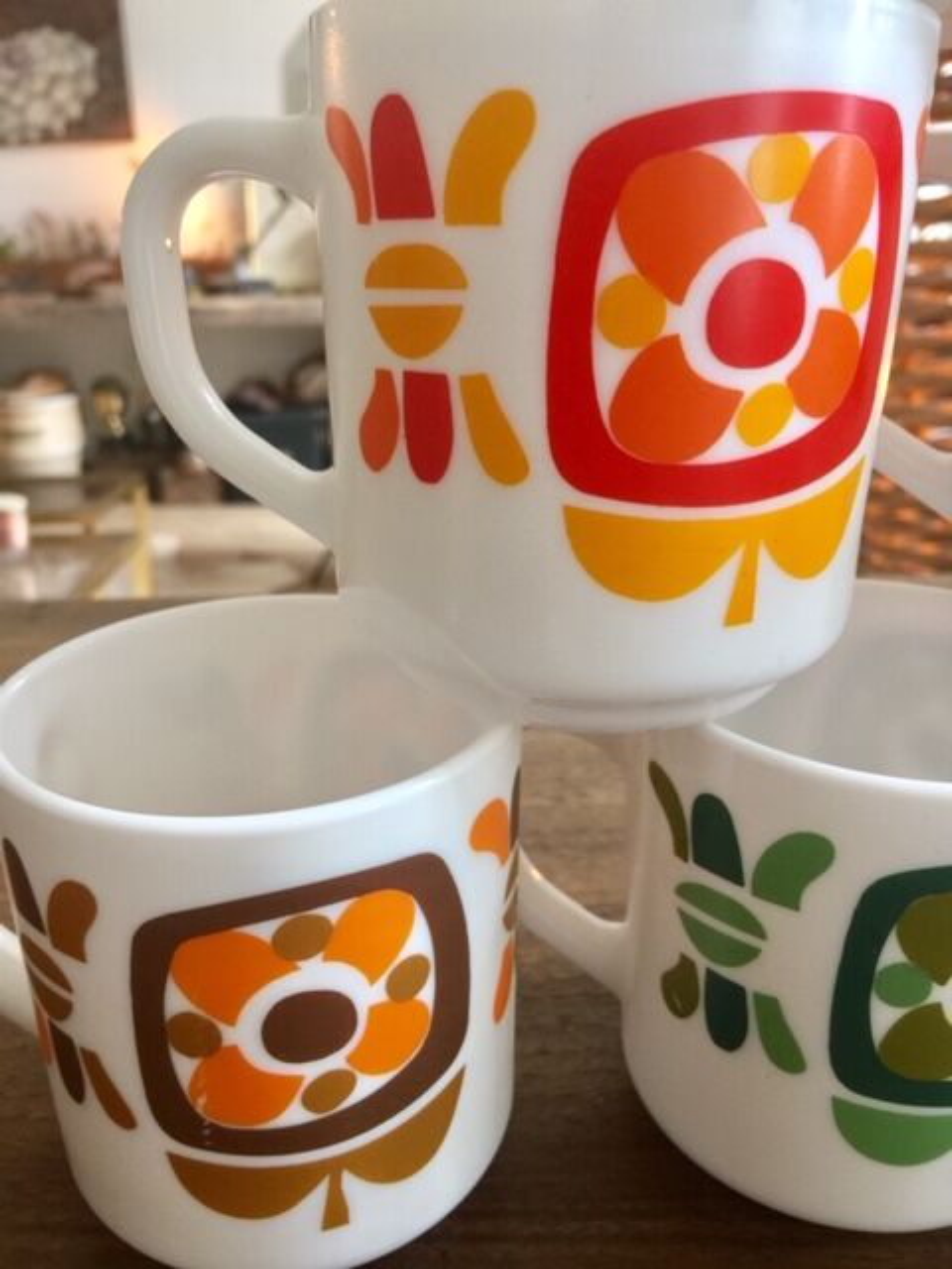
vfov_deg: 61.7
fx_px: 1063
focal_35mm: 29
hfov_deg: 48.2
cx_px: 476
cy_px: 634
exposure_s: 1/17
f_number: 2.2
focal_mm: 4.15
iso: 64
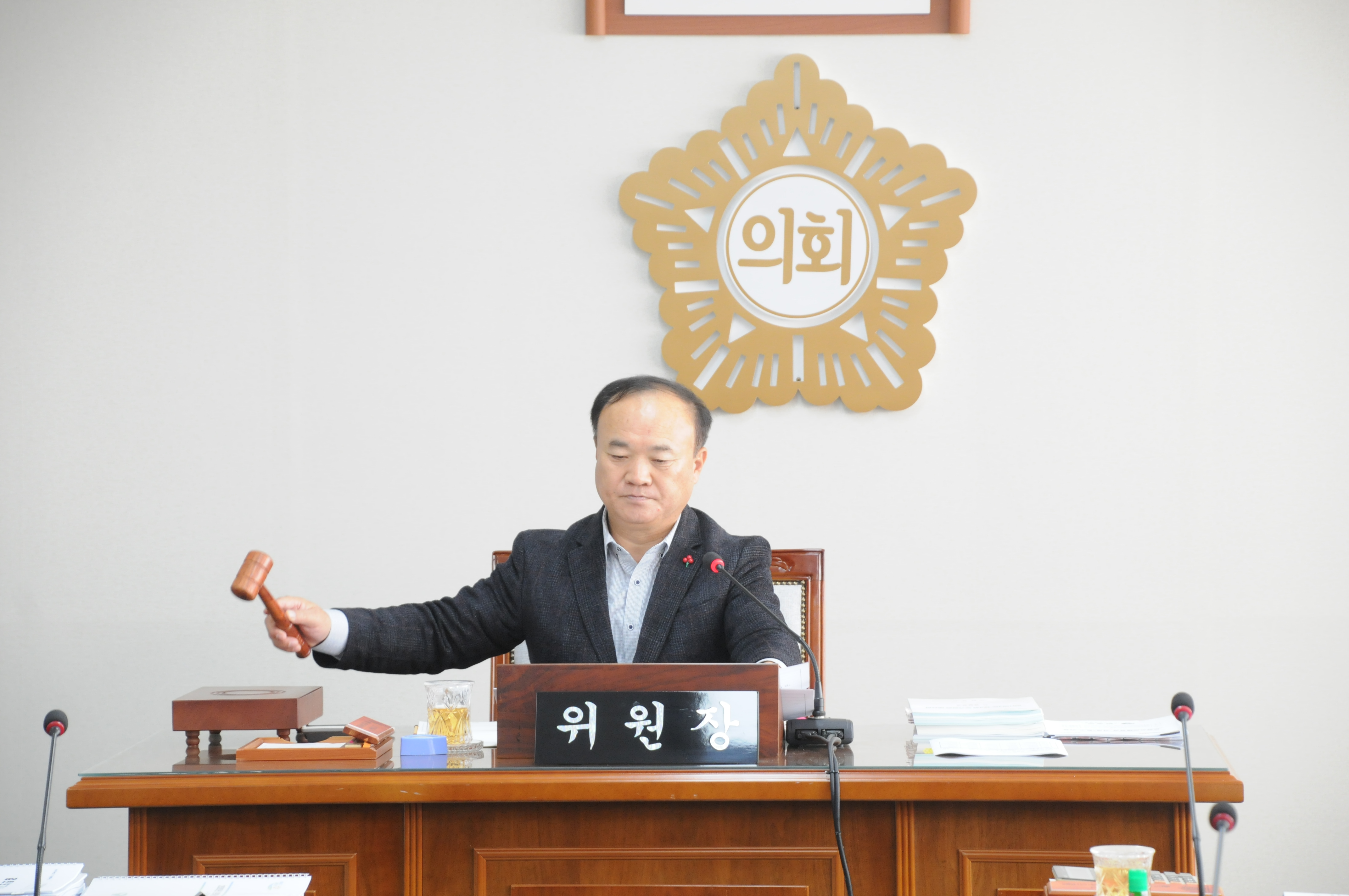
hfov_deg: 14.4
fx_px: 5333
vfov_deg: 9.6
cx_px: 674
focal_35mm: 142
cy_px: 448
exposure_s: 1/40
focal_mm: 95
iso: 800
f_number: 5.3
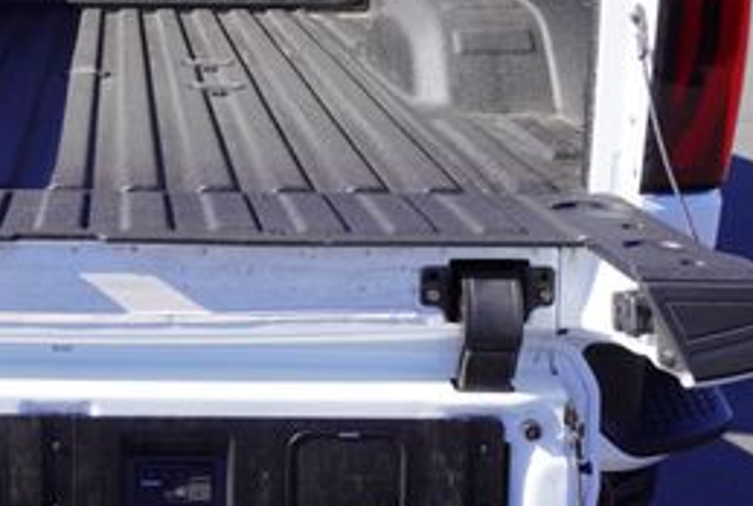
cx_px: 64
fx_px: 1551
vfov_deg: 18.4
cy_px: 137
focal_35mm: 74
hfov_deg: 26.3
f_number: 8
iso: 100
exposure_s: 1/125
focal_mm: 20
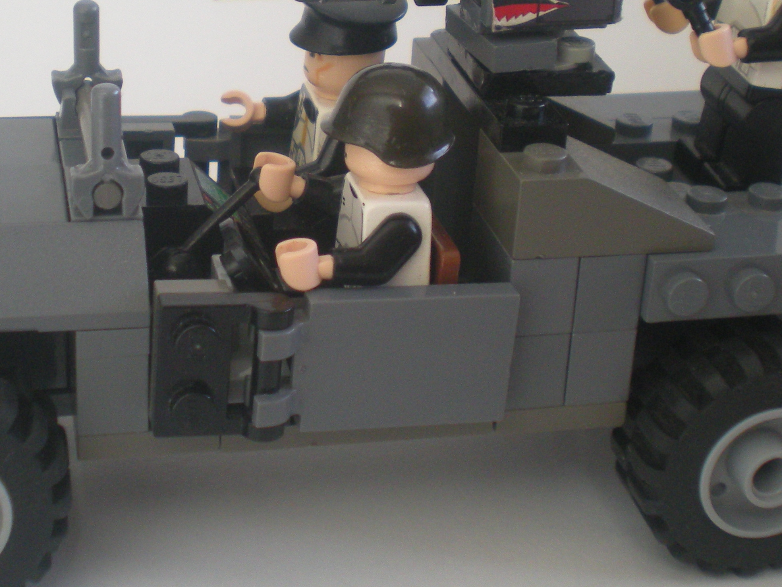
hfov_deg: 26.3
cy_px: 189
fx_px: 1672
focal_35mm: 74
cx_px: 308
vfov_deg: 19.8
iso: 200
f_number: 3.5
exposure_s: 1/25.3
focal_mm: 7.4
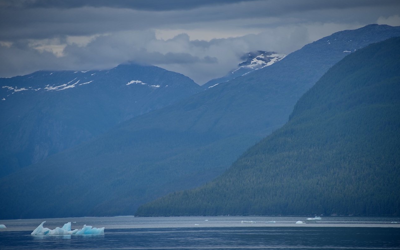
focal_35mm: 246
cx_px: 200
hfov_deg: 8.5
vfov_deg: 5.3
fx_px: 2682
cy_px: 123
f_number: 5.3
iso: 110
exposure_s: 1/500
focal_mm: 240
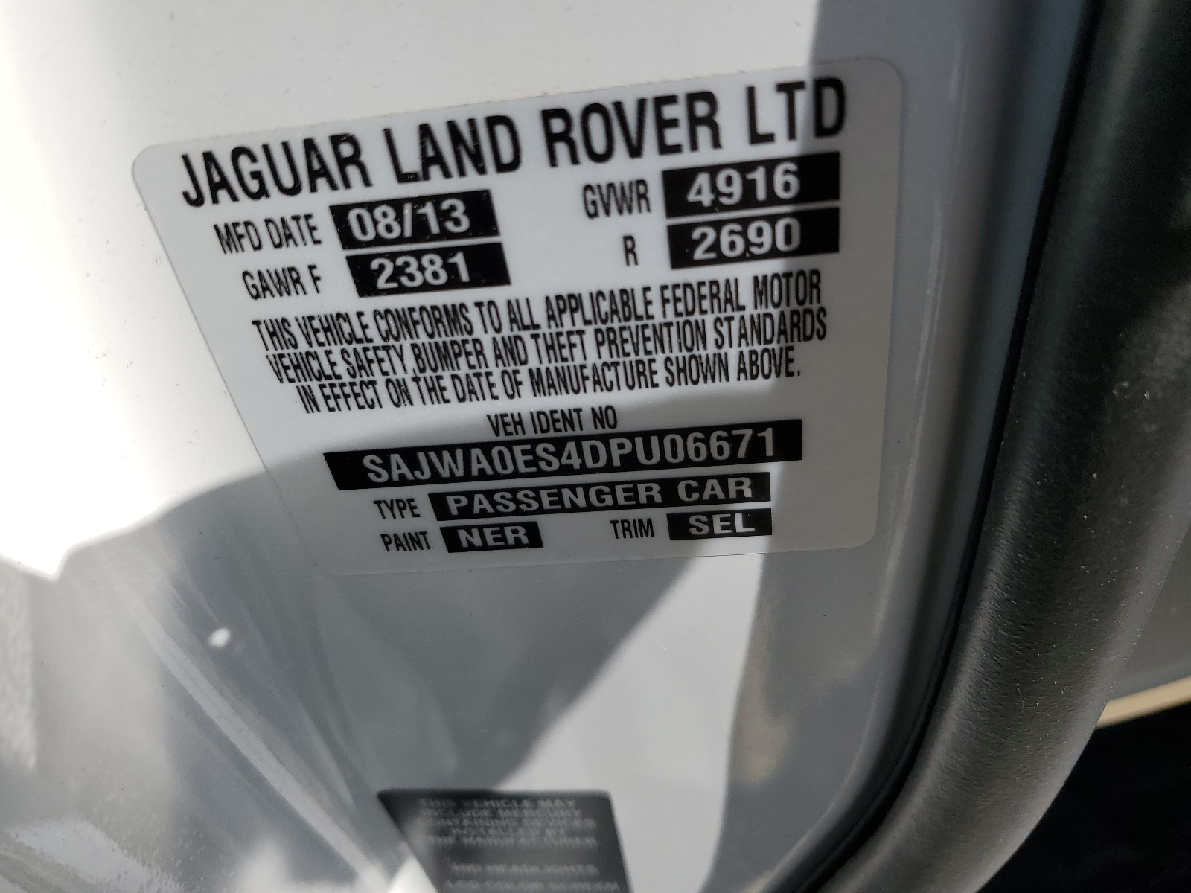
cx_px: 596
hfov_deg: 67.3
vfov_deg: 53.1
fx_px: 895
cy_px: 446
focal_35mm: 26
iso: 50
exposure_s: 1/3333
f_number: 1.5
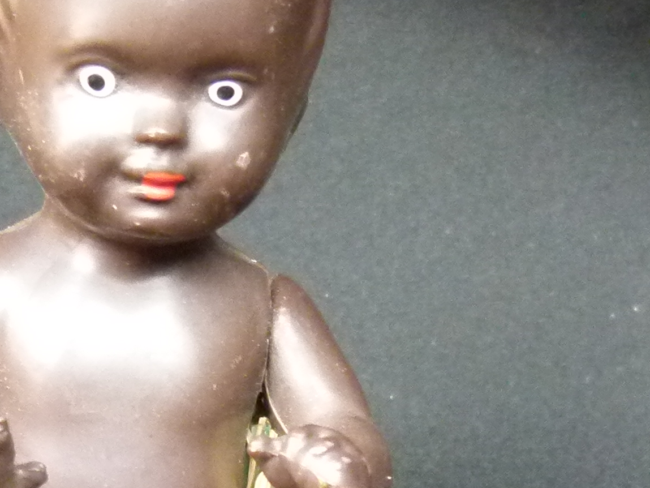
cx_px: 260
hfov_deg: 20.8
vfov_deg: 15.4
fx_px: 1765
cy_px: 492
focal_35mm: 94
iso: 400
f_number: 2.8
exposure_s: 1/13
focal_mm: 4.5
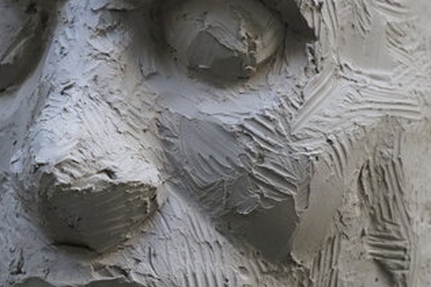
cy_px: 109
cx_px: 178
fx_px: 3171
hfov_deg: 7.8
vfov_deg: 5.2
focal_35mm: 265
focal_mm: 70
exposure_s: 1/160
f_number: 5.6
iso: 1600
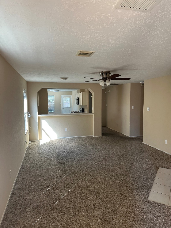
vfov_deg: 71.6
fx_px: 158
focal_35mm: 24
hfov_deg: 56.8
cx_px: 86
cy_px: 114
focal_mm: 6.86
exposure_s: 1/120
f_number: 1.78
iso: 100
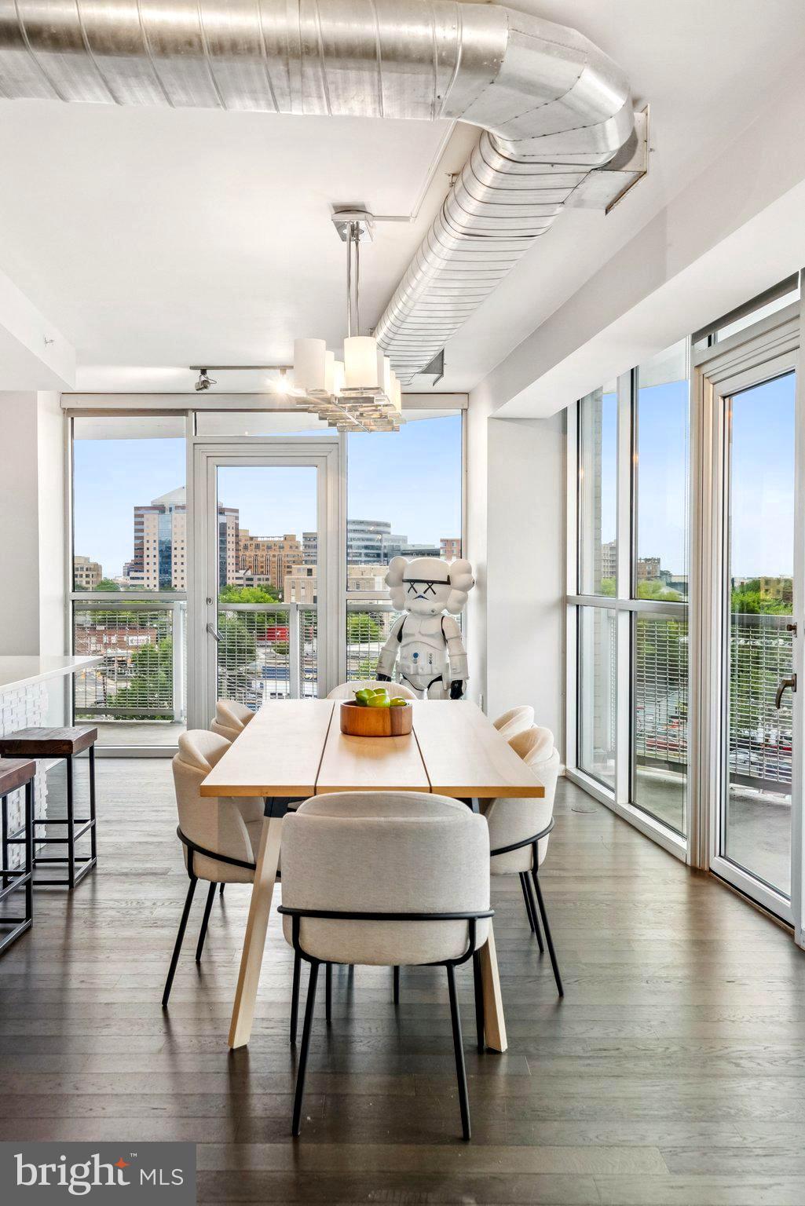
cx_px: 402
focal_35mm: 32
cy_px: 603
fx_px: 1073
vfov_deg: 58.7
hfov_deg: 41.1
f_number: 7.1
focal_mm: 32
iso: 2000
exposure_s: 1/160
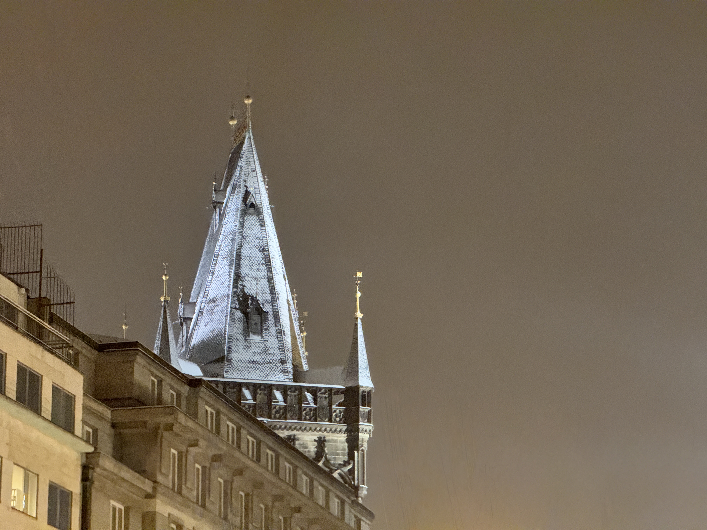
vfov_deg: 12.3
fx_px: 2451
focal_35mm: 120
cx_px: 354
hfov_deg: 16.4
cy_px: 265
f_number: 2.8
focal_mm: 15.66
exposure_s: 1/25
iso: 1600
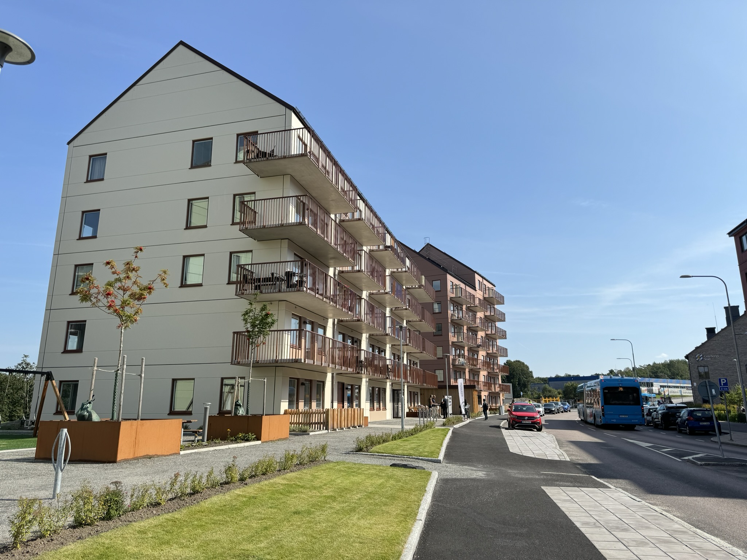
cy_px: 280
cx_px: 374
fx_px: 518
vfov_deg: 56.8
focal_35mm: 24
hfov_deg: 71.6
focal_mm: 6.76
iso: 80
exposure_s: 1/3802
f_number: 1.78
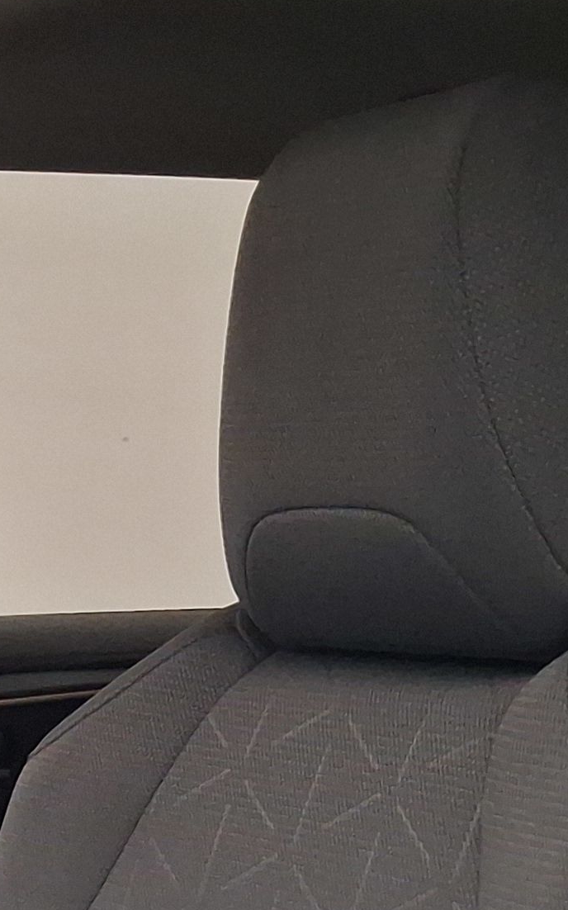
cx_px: -756
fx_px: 2627
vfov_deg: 18.1
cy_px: 1239
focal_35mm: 106
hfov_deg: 10.7
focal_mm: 4
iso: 500
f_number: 1.8
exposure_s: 1/25
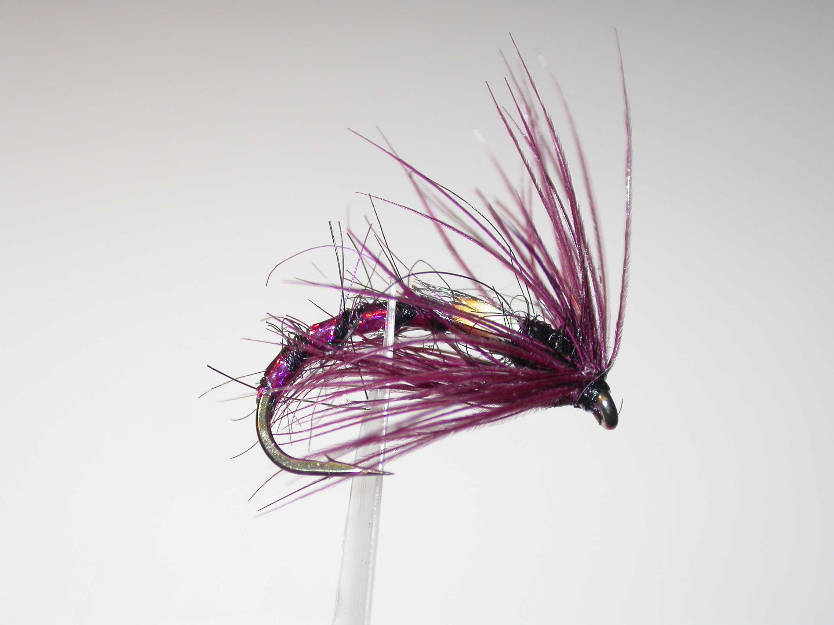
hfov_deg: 14.9
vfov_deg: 11.2
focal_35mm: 132
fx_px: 3180
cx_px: 417
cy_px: 312
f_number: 4.6
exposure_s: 1/109
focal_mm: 27.3
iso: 100
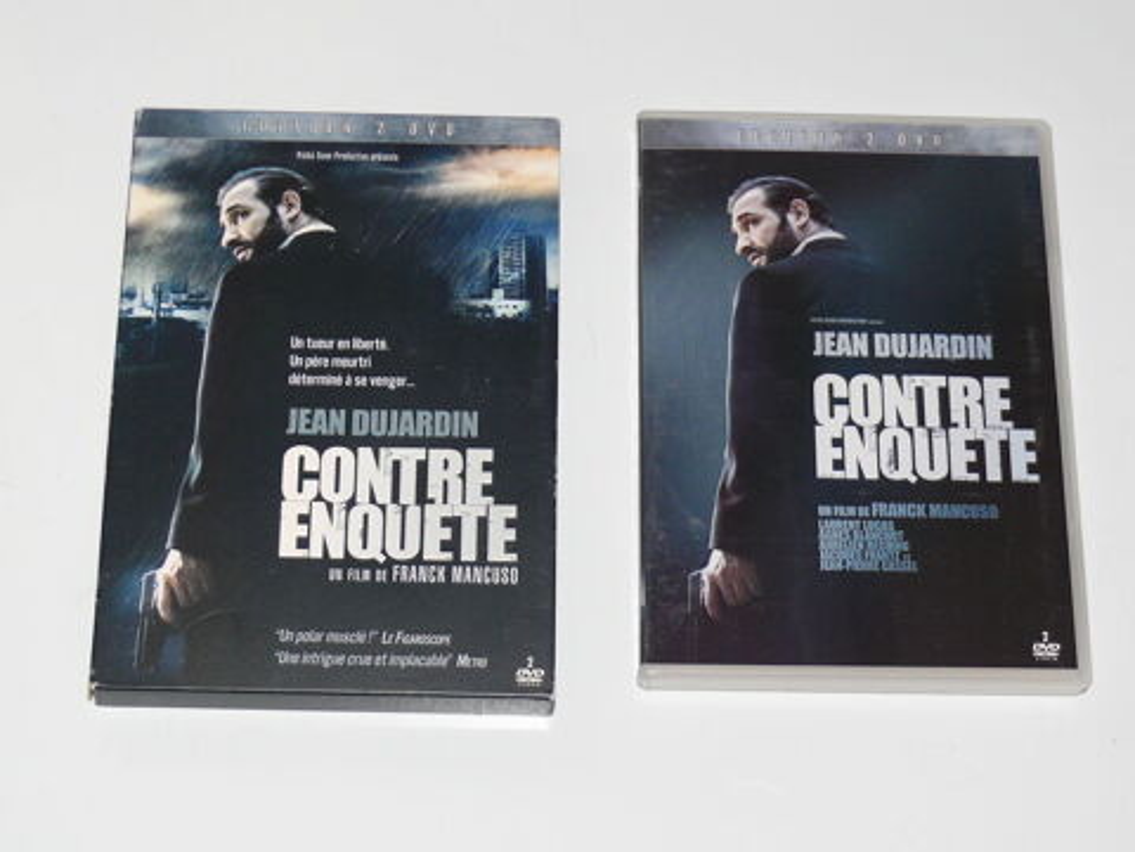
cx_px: 568
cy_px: 426
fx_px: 2590
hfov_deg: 24.7
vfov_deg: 18.7
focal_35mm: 79
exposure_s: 1/30
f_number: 3.2
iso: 100
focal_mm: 12.8
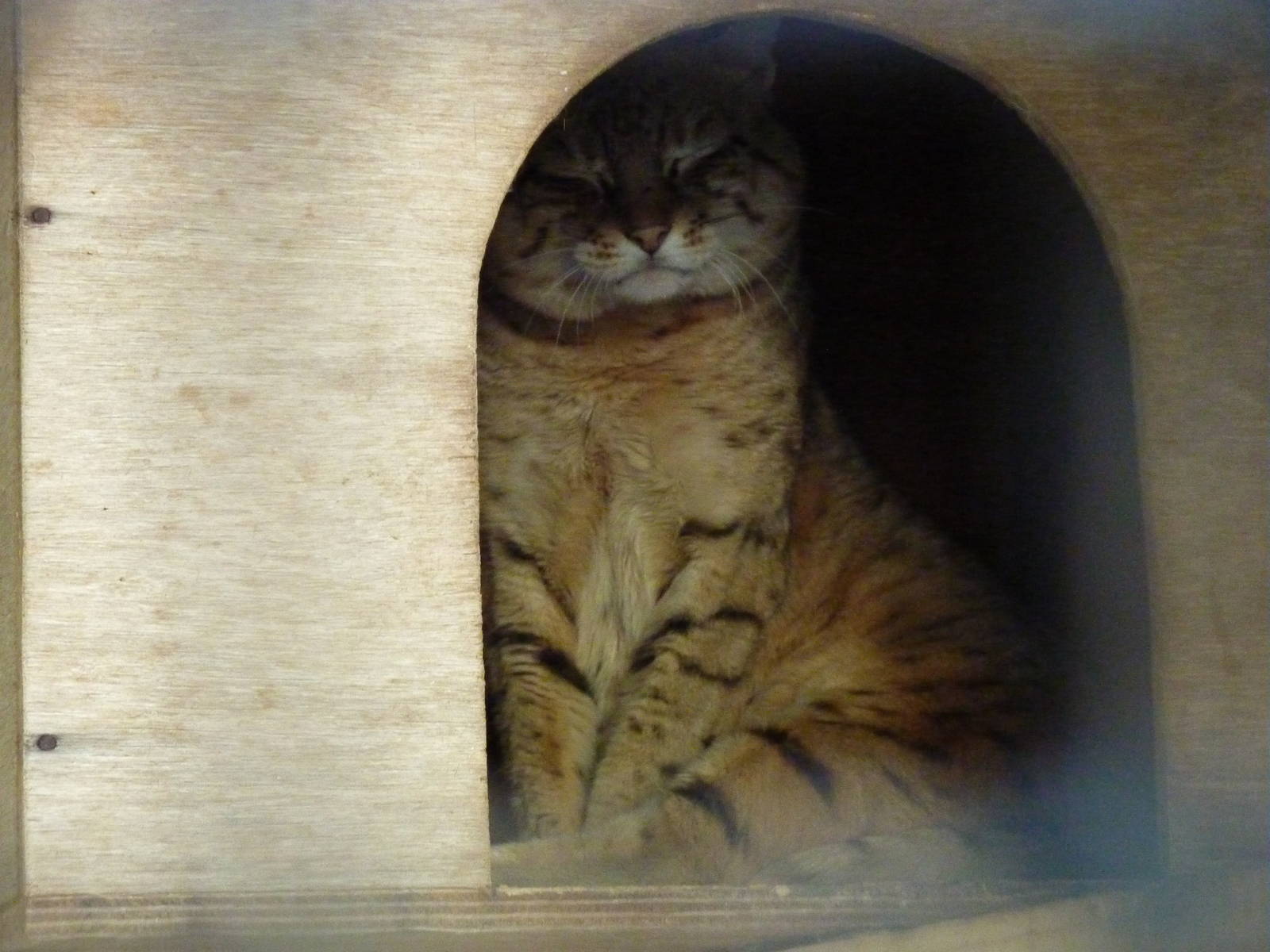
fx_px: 4366
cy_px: 476
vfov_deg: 12.5
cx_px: 635
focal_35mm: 119
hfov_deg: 16.6
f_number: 4.4
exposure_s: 1/13
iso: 1000
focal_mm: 19.5
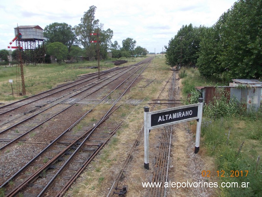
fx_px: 212
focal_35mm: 28
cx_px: 131
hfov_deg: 63.5
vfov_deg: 49.7
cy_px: 98
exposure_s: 1/250
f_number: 5.4
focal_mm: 4
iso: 80
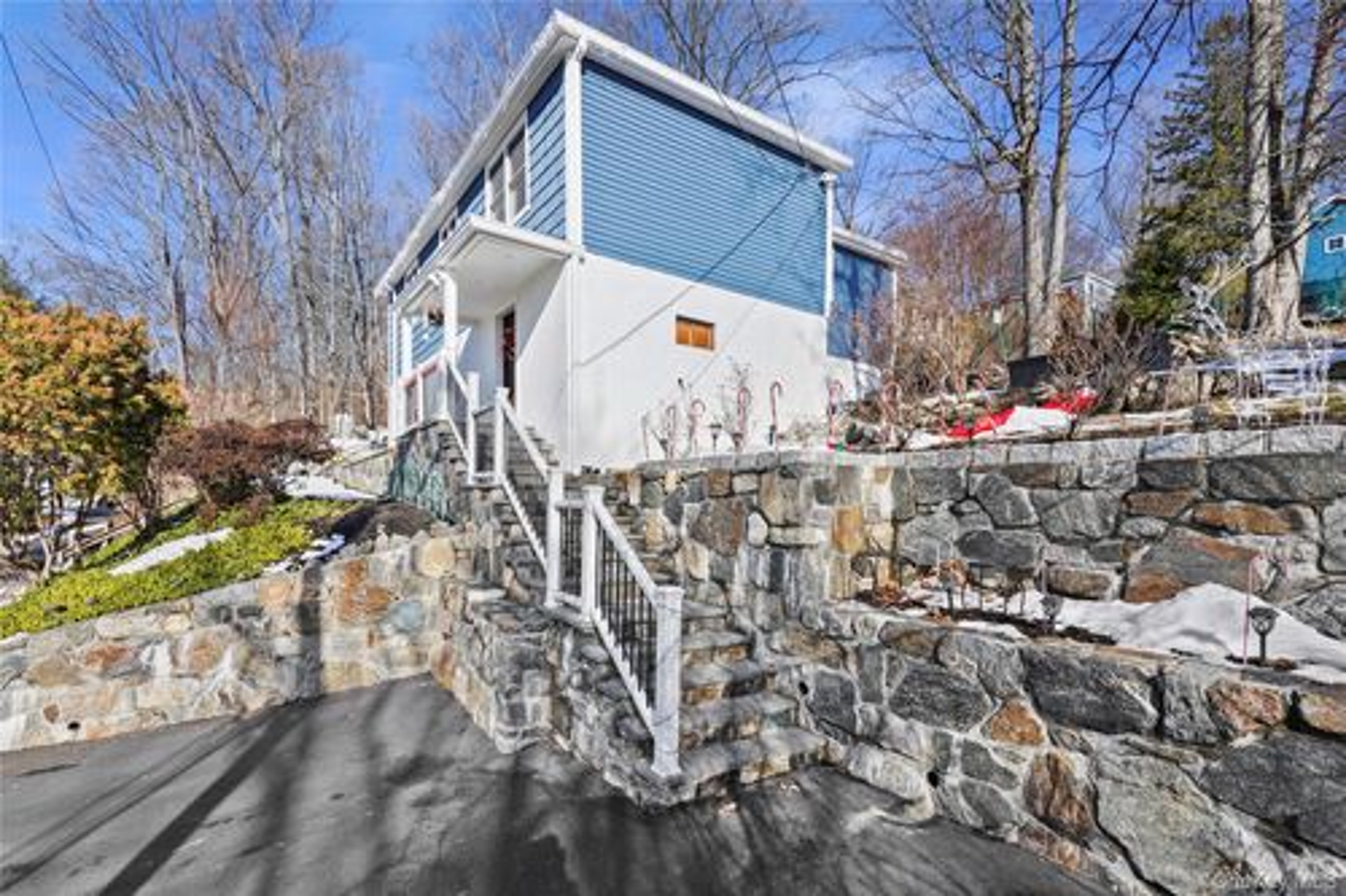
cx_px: 673
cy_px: 448
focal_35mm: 16
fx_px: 598
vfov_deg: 73.7
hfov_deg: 96.8
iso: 64
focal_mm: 16
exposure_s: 1/50
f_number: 9
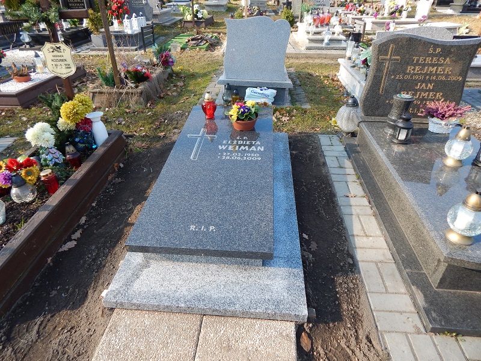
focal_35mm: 22
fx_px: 306
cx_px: 240
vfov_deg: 61.1
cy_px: 180
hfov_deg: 76.4
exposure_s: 1/320
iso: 125
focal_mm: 4
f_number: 3
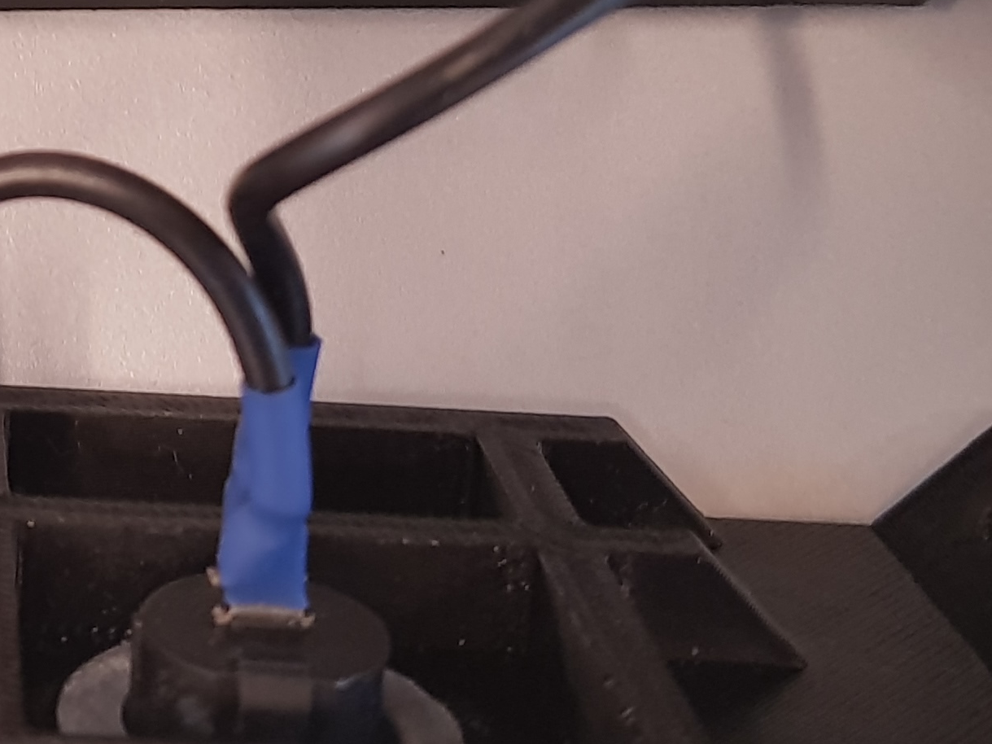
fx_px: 2464
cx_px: -10
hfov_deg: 21.9
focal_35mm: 86
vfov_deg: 16.8
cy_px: -15
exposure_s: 1/50
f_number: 1.7
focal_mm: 4.2
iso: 125
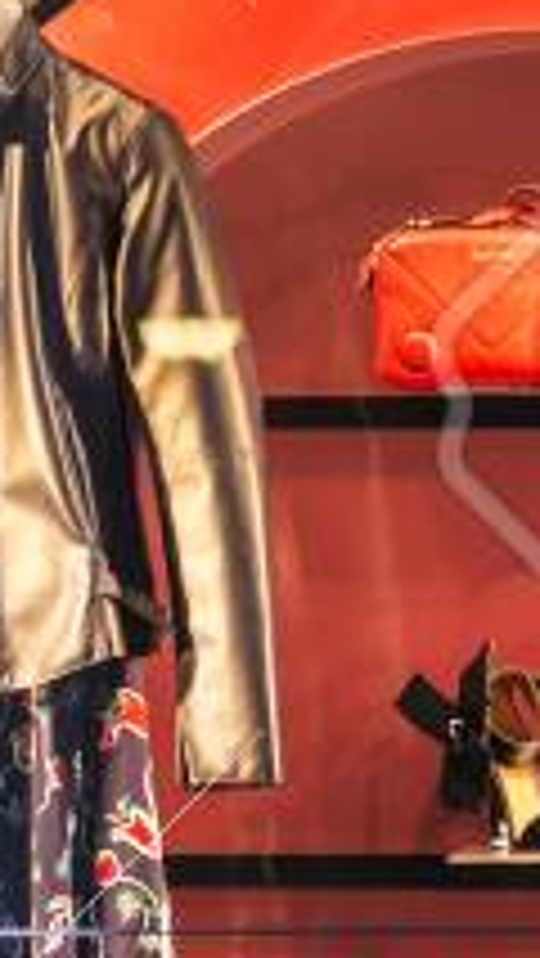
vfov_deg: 6.7
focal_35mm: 320
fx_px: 8136
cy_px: -472
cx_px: 479
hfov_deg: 3.8
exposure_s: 1/60
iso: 200
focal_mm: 50
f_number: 4
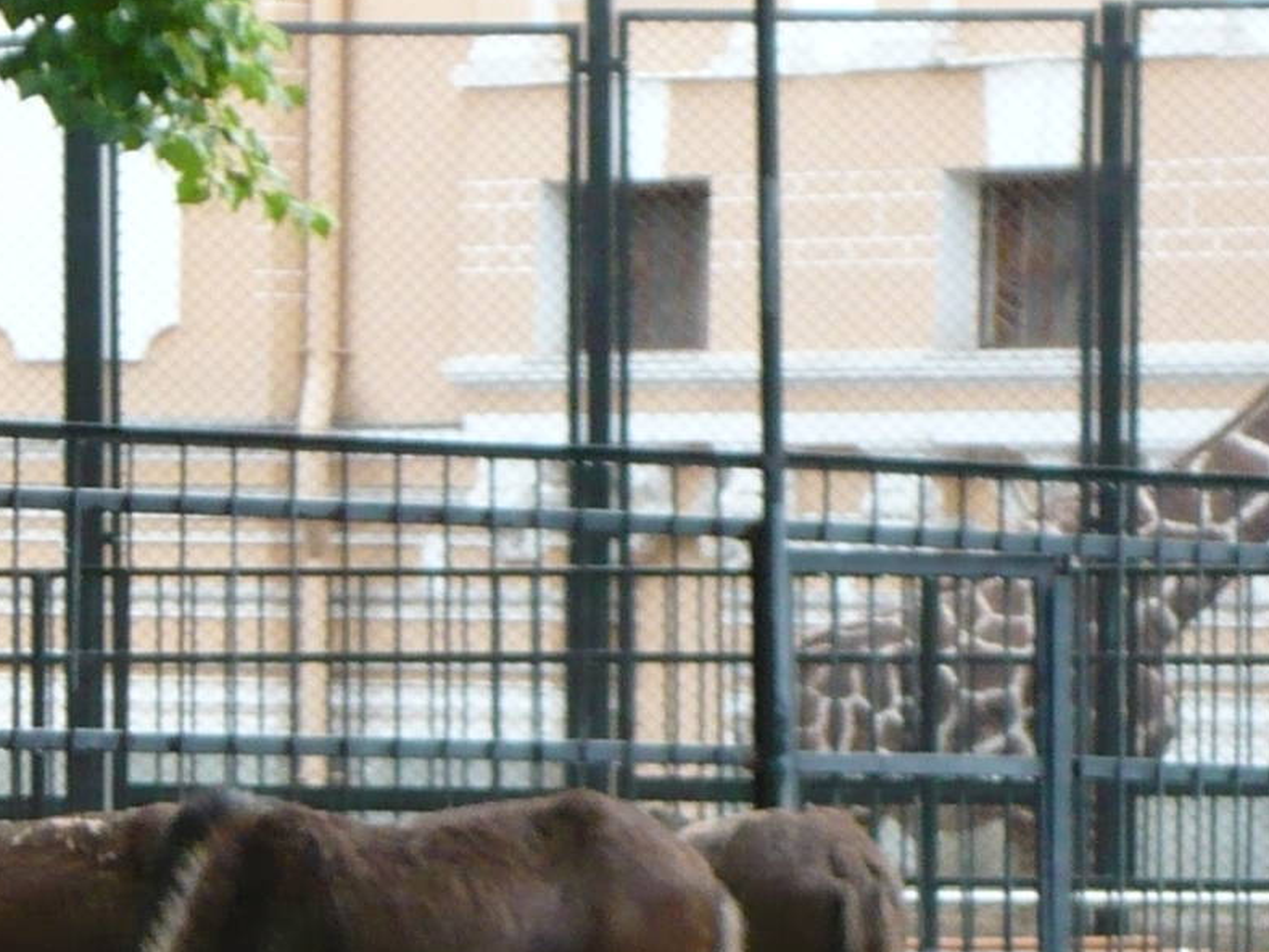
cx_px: 531
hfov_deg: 6.1
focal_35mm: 325
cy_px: 854
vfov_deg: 4.6
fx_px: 11914
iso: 250
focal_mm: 16.5
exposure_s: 1/125
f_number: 5.1
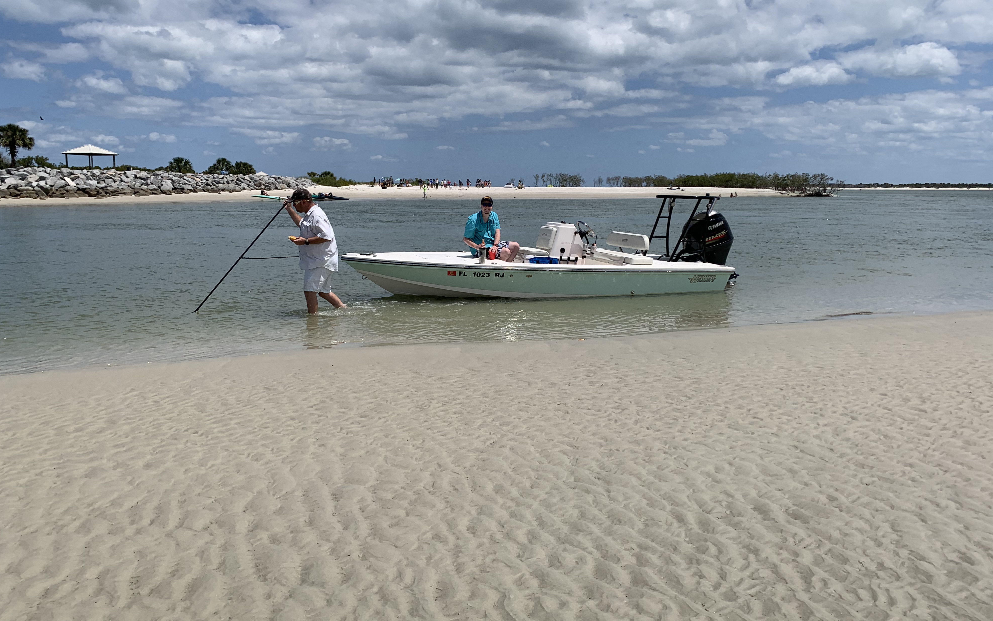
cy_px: 306
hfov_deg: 66.5
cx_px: 494
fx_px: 758
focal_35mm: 28
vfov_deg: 44.5
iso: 25
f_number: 1.8
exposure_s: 1/6452
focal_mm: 4.25
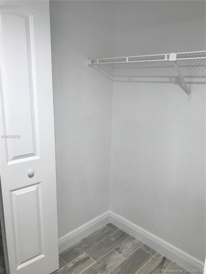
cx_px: 103
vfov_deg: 63.4
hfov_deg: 49.7
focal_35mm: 28
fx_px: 222
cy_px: 137
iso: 25
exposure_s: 1/40
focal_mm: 3.99
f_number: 1.8
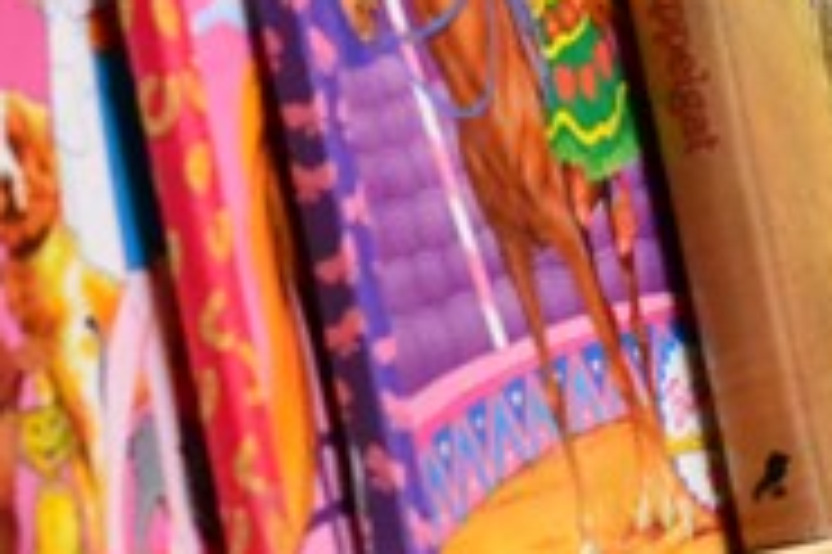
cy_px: 128
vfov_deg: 4.2
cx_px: 1331
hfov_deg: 6.3
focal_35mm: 324
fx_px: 7481
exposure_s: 1/125
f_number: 5.6
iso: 3200
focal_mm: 50
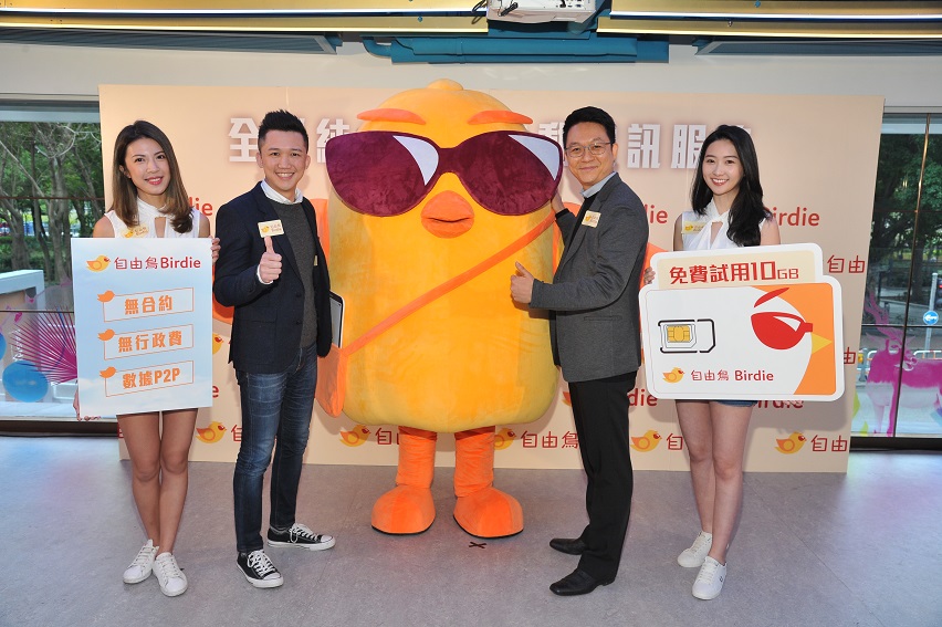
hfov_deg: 62.0
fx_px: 785
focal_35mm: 30
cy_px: 314
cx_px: 471
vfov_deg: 43.6
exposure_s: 1/160
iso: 1600
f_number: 6.3
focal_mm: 30
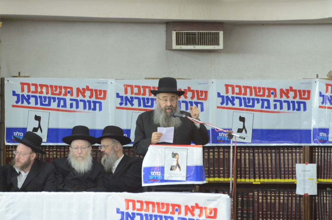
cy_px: 110
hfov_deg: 6.3
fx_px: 3037
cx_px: 166
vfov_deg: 4.1
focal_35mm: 330
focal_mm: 220
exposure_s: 1/40
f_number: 5.3
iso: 1600
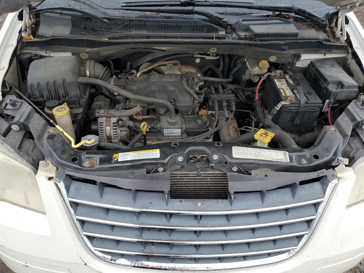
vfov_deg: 53.1
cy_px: 136
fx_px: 273
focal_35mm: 26
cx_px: 182
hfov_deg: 67.3
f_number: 1.5
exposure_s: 1/312
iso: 50
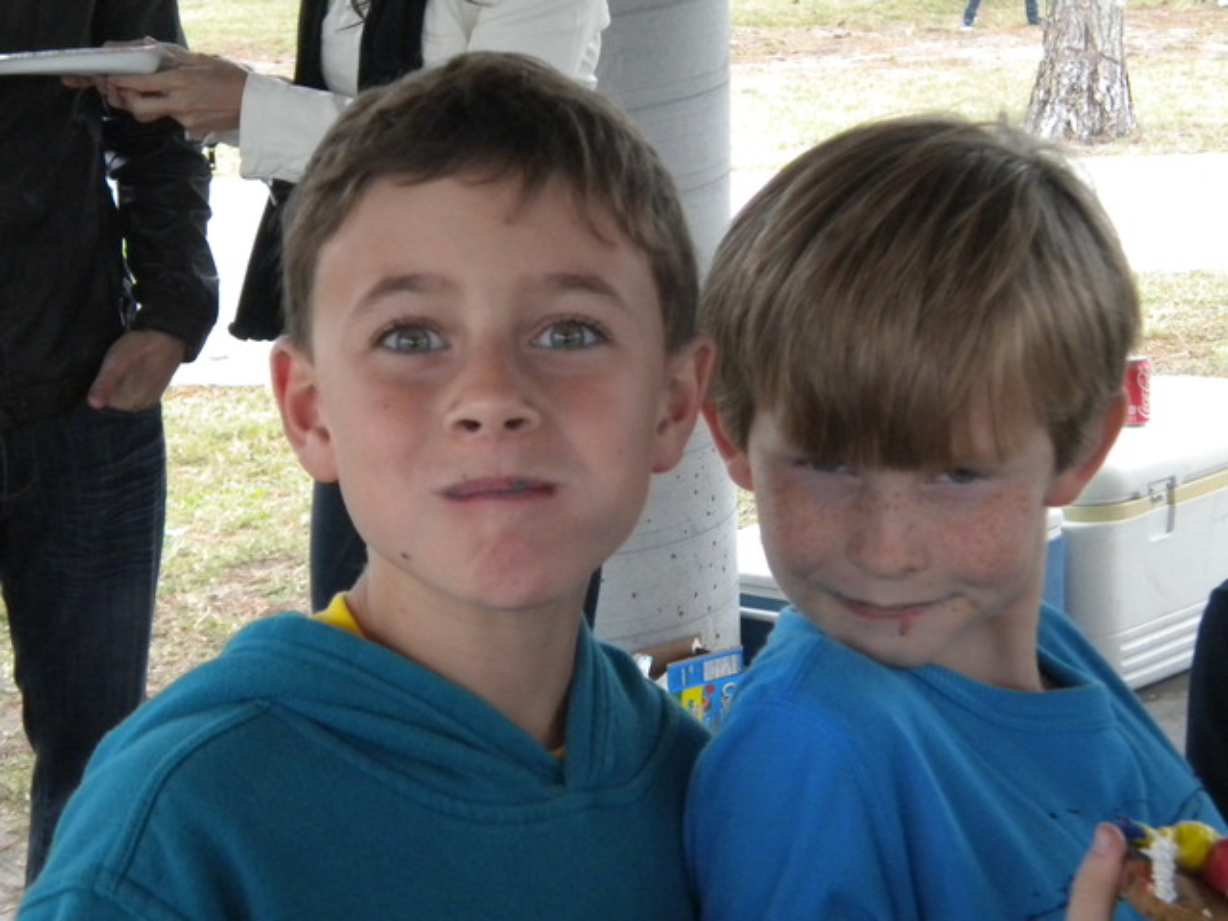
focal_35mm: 79
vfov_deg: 18.7
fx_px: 2803
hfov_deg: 24.7
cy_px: 460
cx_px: 614
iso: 503
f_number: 5.1
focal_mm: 14.3
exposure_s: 1/125
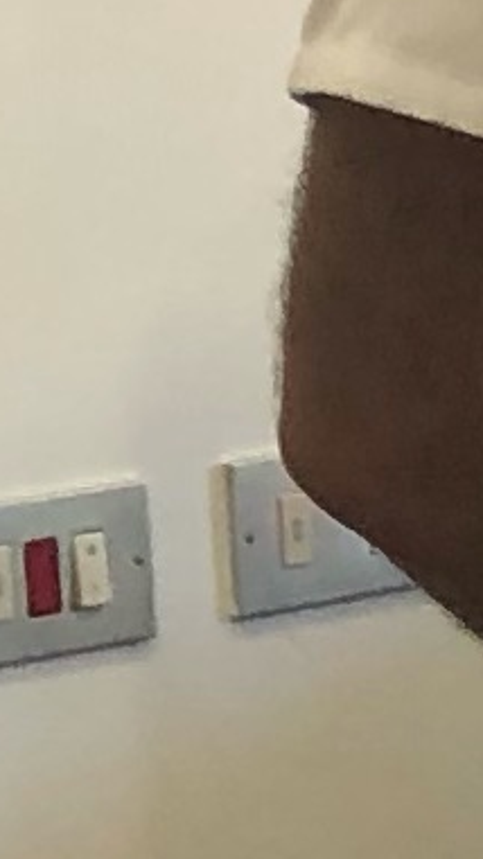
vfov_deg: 6.7
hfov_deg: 3.3
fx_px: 7362
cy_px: 697
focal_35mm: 323
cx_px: 3056
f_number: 1.8
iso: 32
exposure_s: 1/33
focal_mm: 3.99
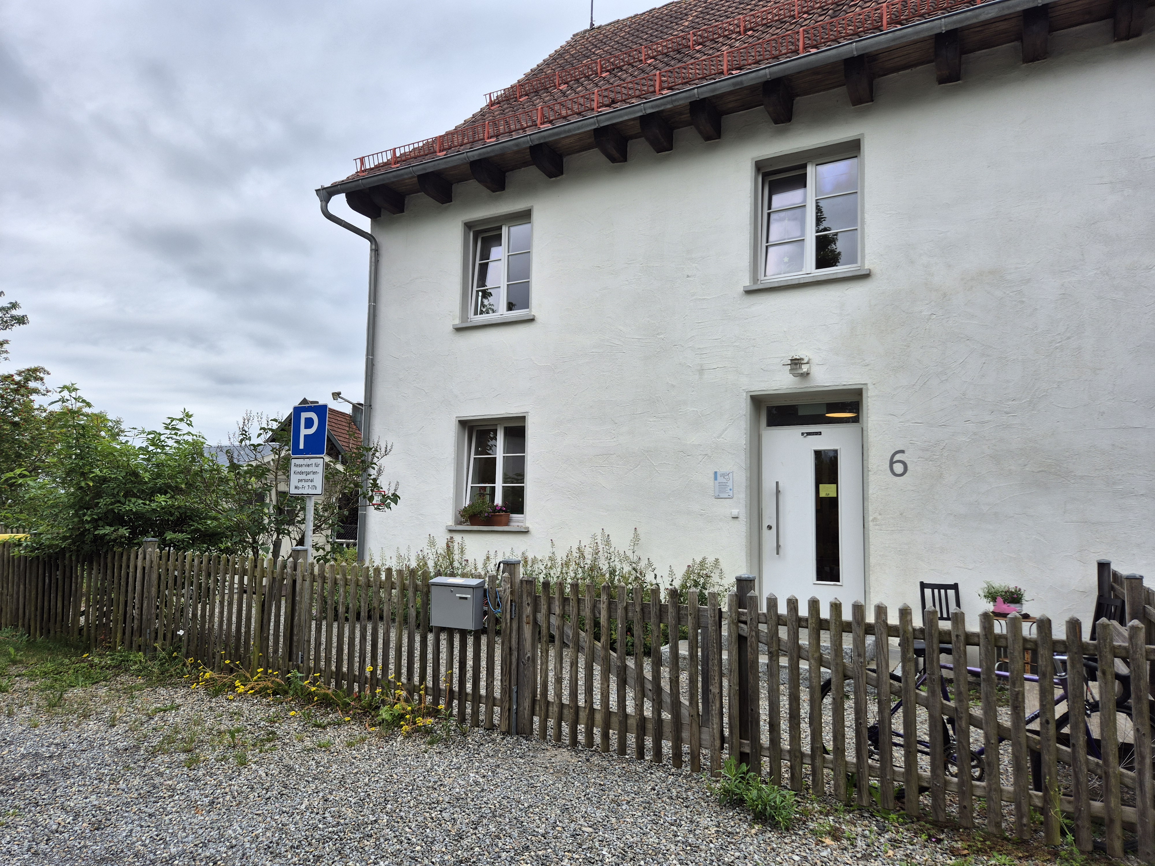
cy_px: 433
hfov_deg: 73.9
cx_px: 578
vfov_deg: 58.9
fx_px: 767
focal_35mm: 23
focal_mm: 5.4
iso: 25
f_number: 1.8
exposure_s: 1/642
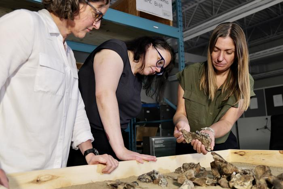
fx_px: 259
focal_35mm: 33
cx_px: 142
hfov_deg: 57.2
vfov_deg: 40.0
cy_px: 94
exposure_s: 1/60
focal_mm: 33
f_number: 4.3
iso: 2000
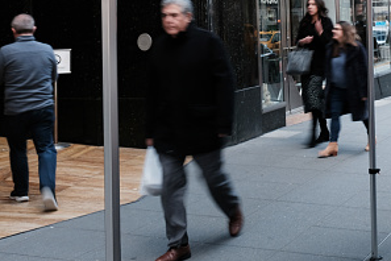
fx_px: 695
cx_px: 348
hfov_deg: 30.1
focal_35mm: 64
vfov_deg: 20.6
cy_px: 4
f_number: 8
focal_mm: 21.2
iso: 160
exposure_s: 1/20
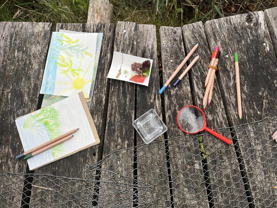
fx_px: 208
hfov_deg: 67.3
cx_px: 138
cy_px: 104
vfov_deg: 53.1
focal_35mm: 26
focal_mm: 5.1
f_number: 1.6
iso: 40
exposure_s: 1/214
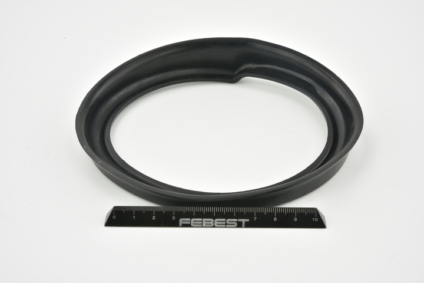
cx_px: 212
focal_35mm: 60
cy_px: 142
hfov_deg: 33.4
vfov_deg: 22.6
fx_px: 707
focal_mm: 60
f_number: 29
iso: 64
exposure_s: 1/2
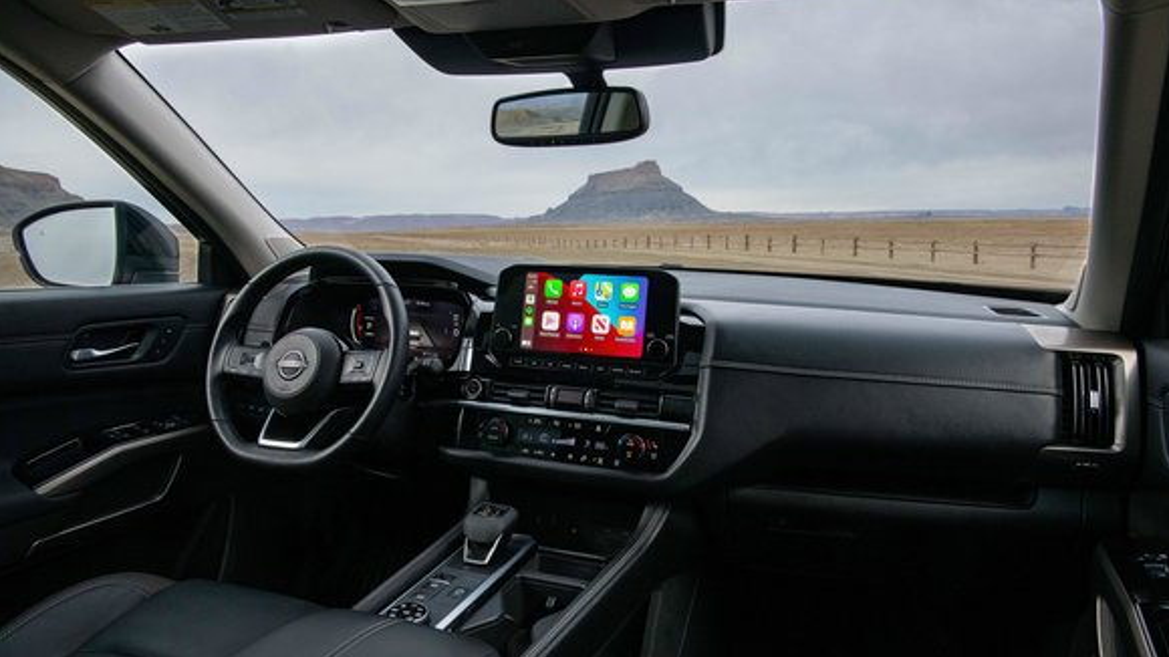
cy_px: 353
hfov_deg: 71.9
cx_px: 603
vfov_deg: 44.3
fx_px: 806
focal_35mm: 26
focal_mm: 24
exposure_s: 1/640
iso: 2500
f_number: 7.1
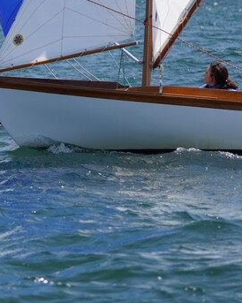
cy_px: 76
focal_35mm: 493
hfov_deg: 3.1
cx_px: -41
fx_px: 4418
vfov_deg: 3.9
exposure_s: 1/1600
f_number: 5
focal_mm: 150
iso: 200
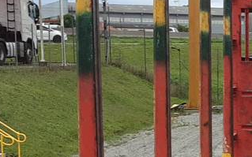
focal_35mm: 134
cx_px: 298
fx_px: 920
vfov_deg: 9.5
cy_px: 246
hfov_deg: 15.1
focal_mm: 2.9
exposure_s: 1/1049
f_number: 1.9
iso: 40
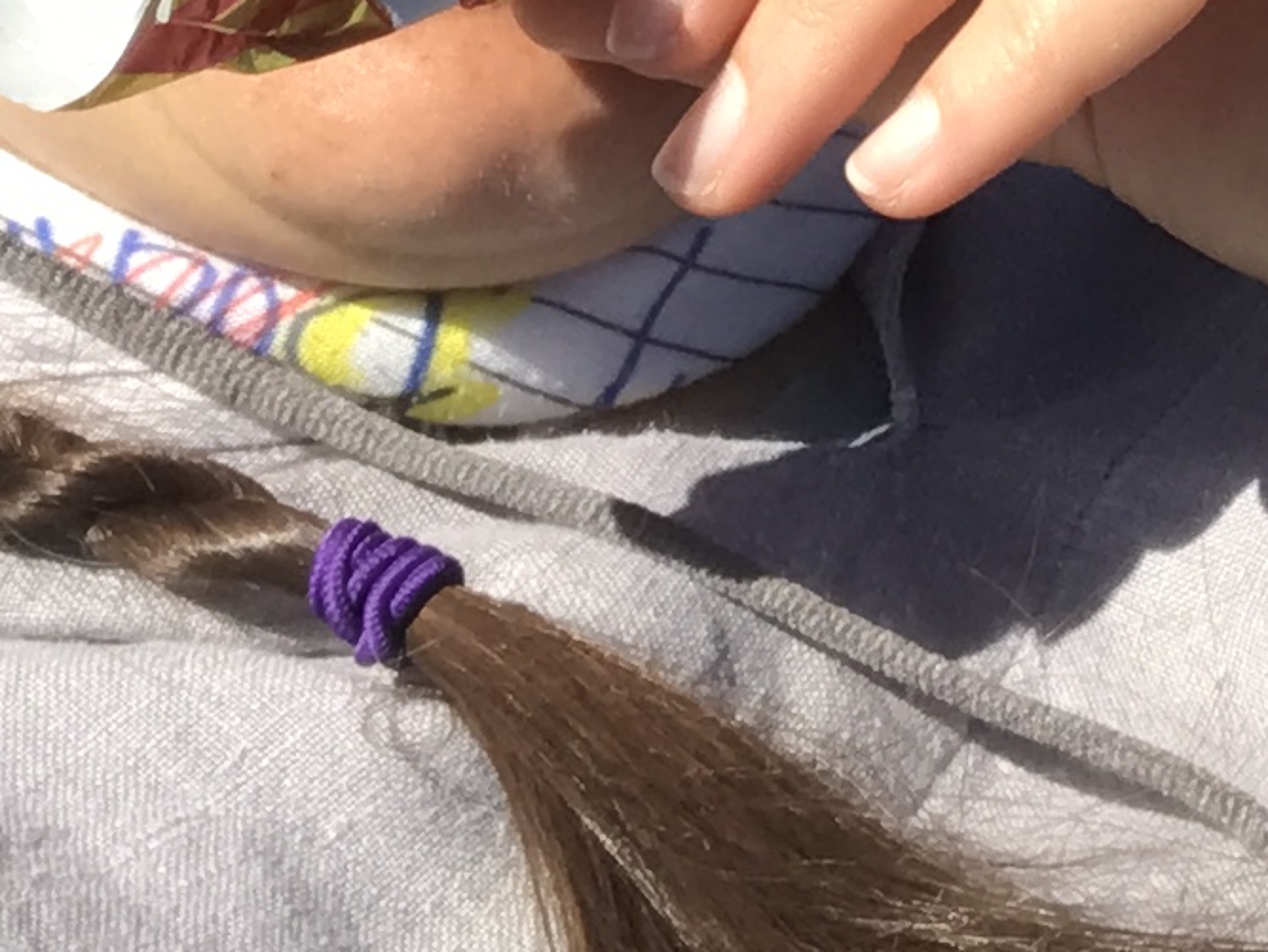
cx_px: 1507
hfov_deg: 13.0
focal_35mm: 148
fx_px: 5425
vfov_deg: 9.4
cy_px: -910
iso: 25
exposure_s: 1/972
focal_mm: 2.87
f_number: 2.2
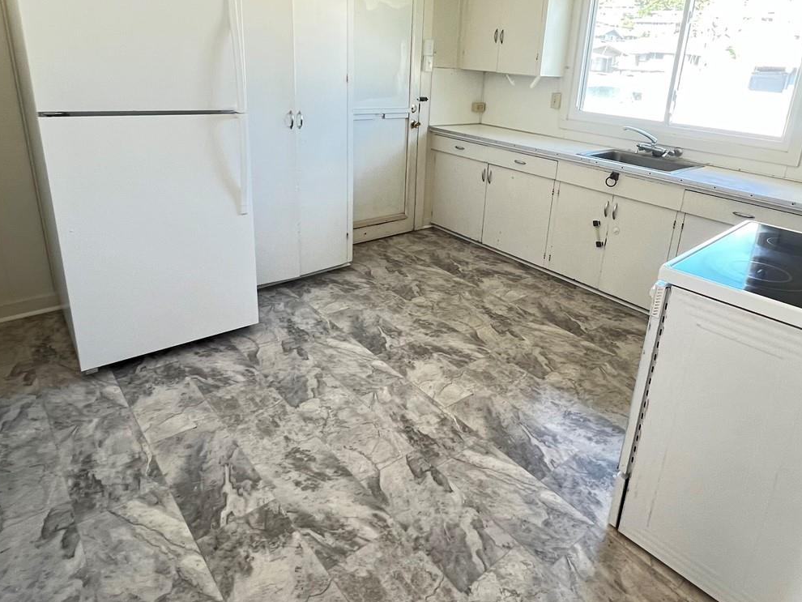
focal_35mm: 21
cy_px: 224
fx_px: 487
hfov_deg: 78.7
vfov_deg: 62.6
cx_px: 444
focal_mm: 1.57
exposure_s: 1/97
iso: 250
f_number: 1.8
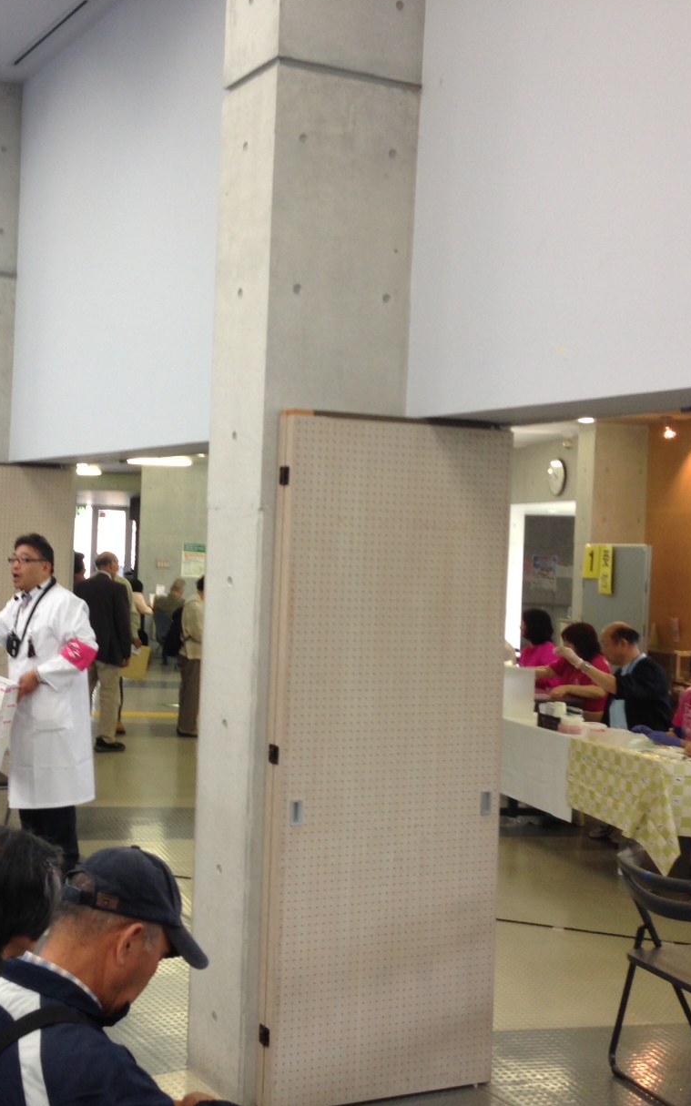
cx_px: 112
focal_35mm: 47
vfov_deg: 42.7
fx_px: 1417
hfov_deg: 26.8
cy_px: 551
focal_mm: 4.13
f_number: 2.4
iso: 50
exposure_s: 1/24
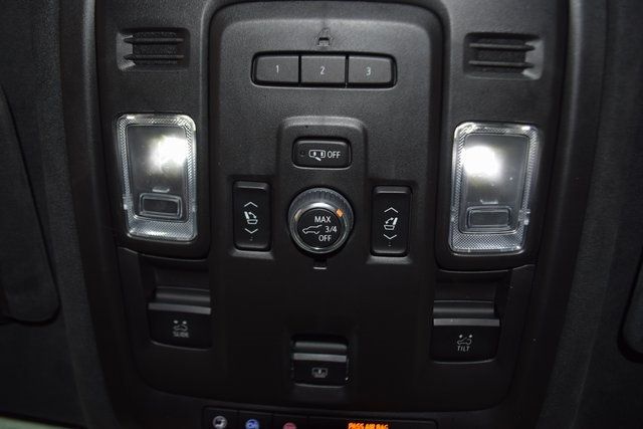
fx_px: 482
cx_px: 322
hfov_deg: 67.4
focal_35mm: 27
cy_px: 214
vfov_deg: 48.0
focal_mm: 18
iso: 320
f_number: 3.5
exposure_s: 1/30
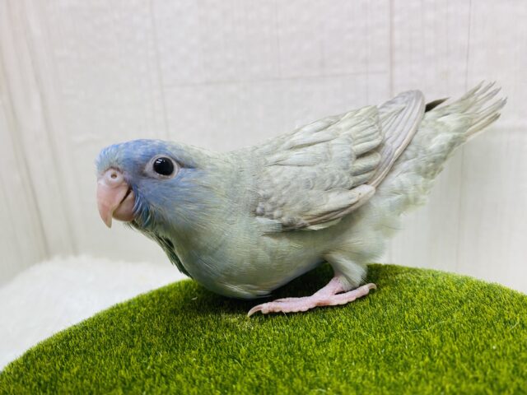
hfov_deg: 69.4
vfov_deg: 54.9
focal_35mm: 25
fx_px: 381
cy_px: 198
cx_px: 264
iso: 64
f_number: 1.8
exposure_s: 1/50
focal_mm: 4.25
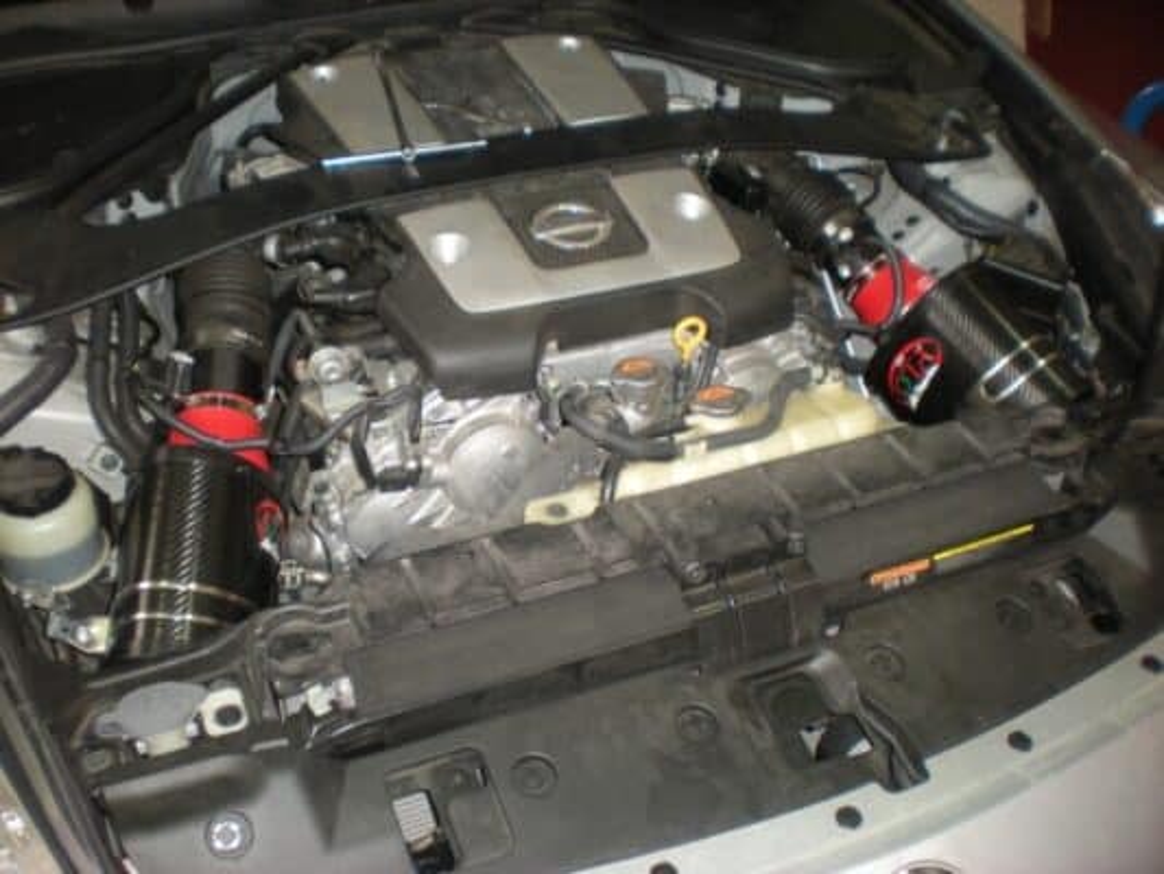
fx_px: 1278
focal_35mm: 38
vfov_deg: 37.7
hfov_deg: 49.0
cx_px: 582
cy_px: 437
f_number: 3.1
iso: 172
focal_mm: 6.3
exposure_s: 1/60
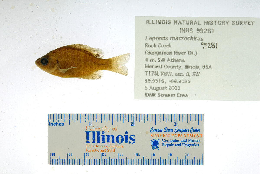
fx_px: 433
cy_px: 87
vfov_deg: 22.6
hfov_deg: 33.4
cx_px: 130
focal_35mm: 60
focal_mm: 60
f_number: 10
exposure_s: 1/200
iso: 100
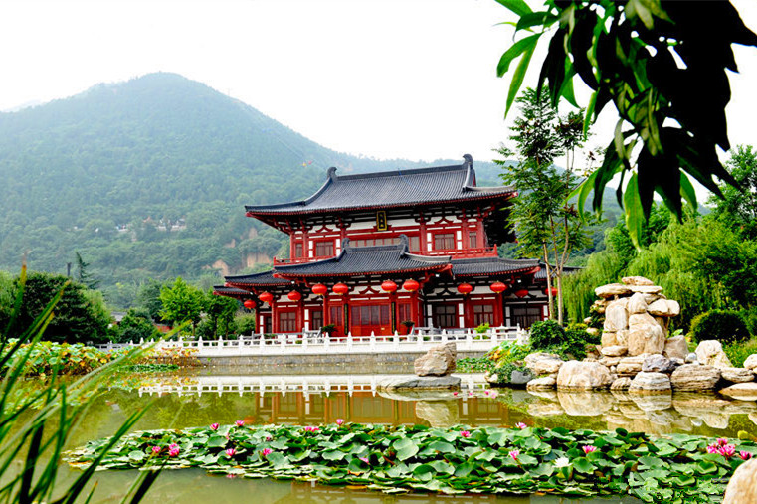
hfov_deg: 67.4
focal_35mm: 27
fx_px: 568
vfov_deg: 47.9
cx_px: 378
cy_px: 252
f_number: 6.3
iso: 200
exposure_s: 1/125
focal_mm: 18
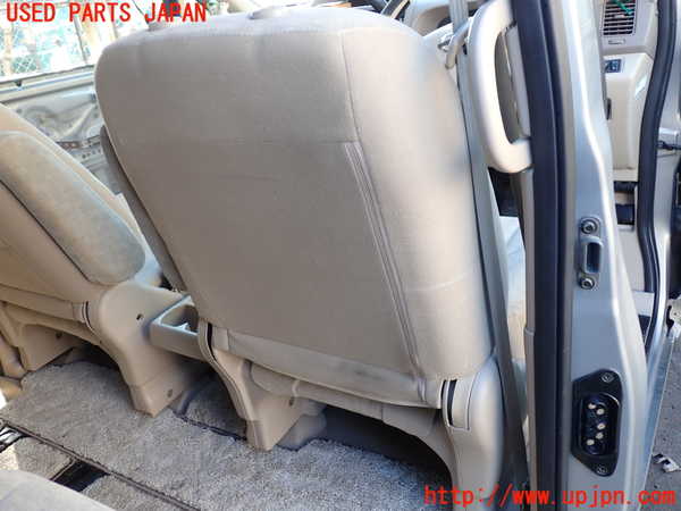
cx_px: 340
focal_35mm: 30
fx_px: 590
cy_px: 256
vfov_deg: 46.8
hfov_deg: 60.0
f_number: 2.3
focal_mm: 5.4
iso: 125
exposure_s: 1/60
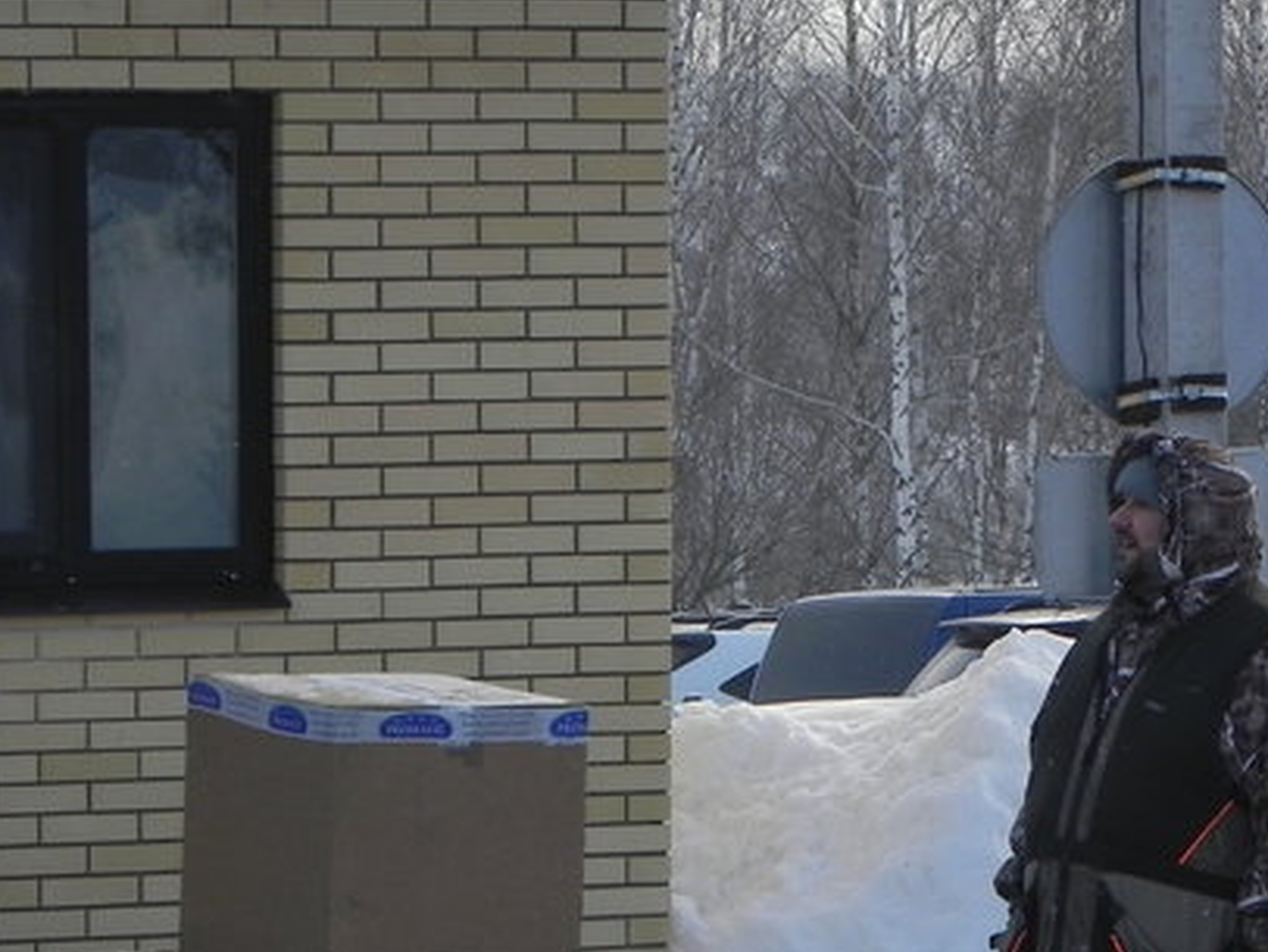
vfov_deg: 5.8
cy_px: 908
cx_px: 1159
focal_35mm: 254
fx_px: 9310
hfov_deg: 7.8
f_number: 6.3
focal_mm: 23
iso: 160
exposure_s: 1/309
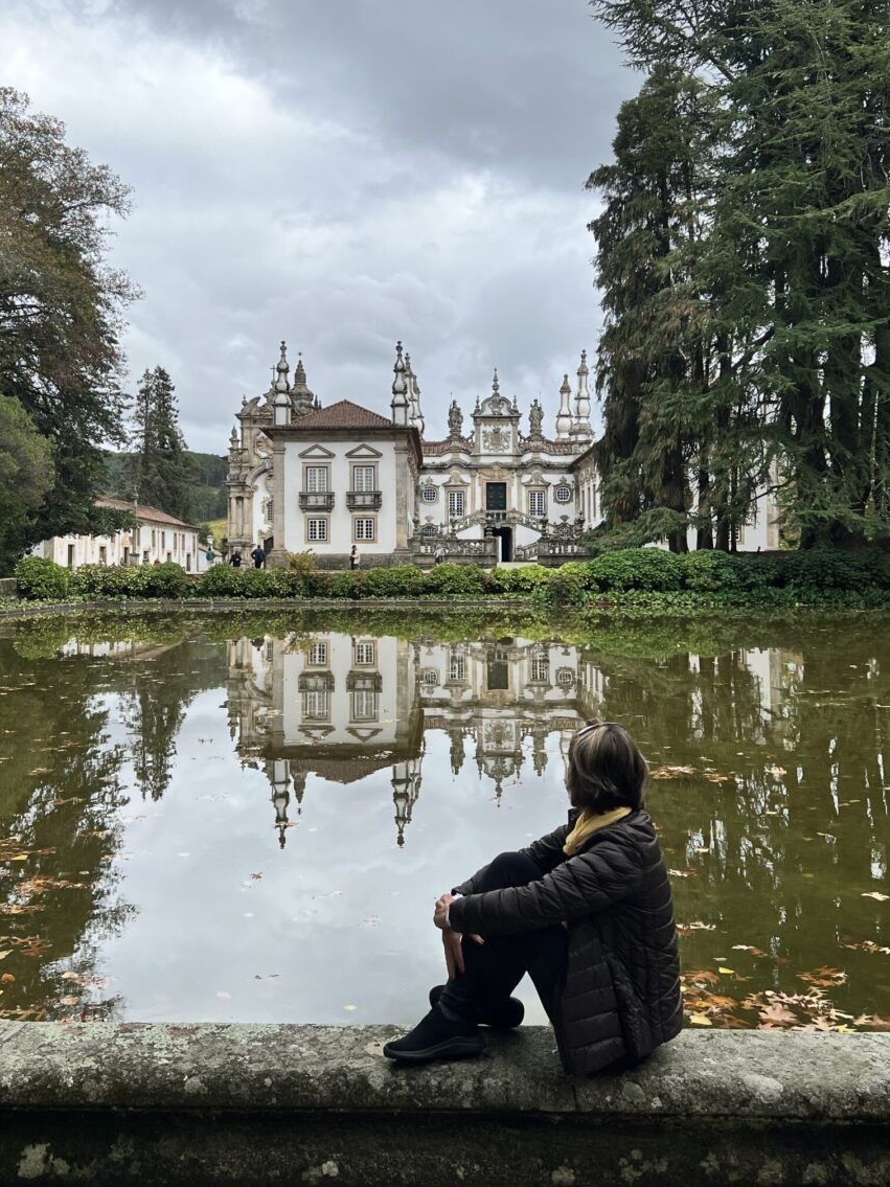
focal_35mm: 33
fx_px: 1131
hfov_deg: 42.9
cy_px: 512
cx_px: 395
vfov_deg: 55.2
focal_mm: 5.7
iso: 50
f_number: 1.5
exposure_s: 1/2404
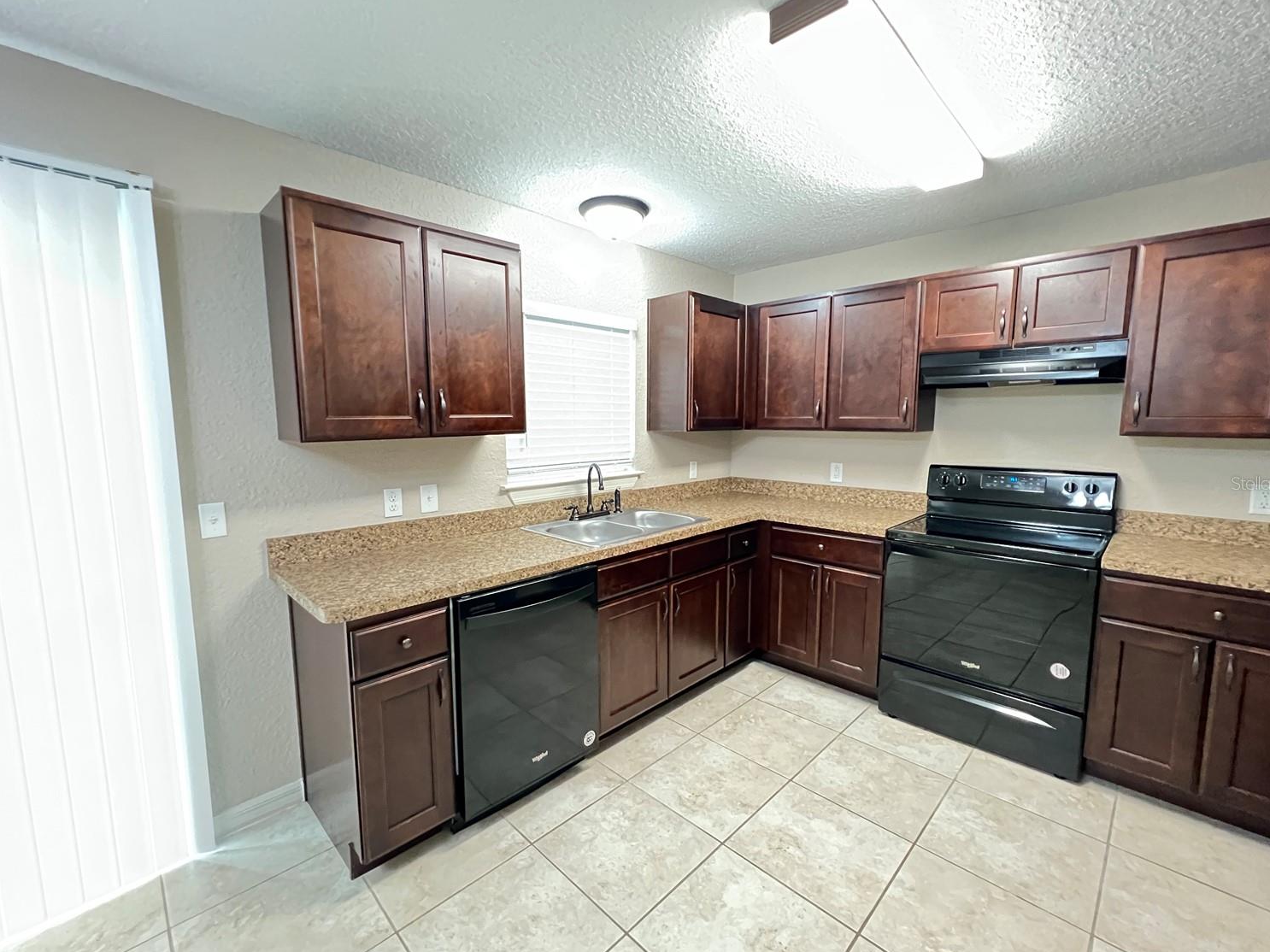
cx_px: 628
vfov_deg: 85.7
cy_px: 483
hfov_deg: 102.1
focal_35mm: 14
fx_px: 514
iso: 1000
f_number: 1.8
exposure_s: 1/30
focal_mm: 1.57
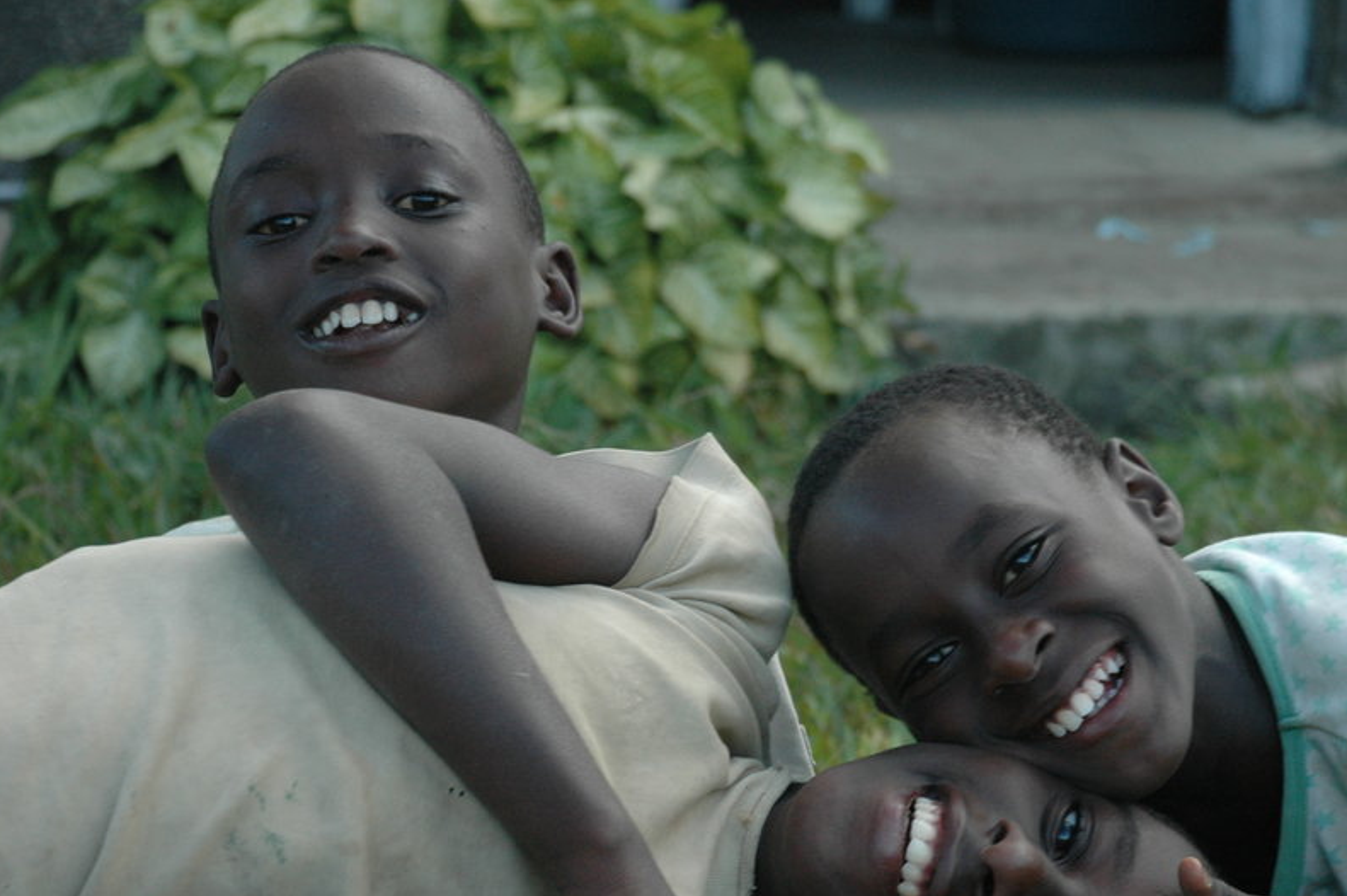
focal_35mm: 146
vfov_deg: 9.4
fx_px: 5445
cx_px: 829
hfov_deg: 14.1
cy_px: 539
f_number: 5.6
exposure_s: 1/80
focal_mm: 75
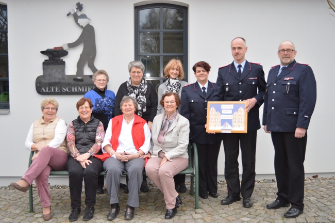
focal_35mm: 42
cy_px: 112
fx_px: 390
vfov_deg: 31.8
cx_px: 168
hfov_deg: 46.4
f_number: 4.2
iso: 800
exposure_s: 1/200
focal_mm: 28
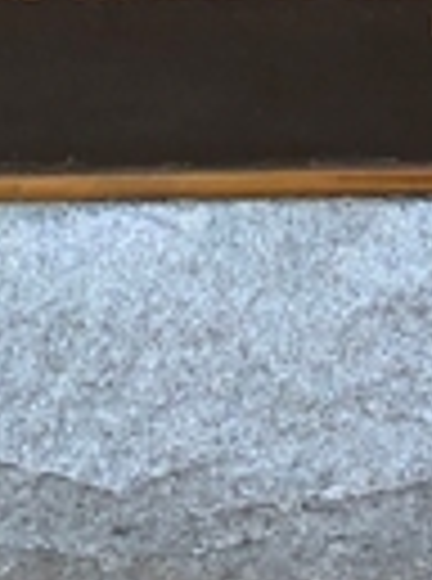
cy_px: -773
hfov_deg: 6.6
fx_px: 3729
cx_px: 266
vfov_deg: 8.2
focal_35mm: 223
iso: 20
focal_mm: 4
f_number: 1.8
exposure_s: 1/187
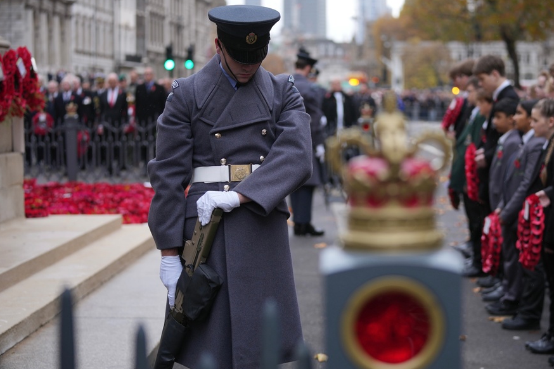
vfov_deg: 16.7
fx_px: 1262
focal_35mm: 82
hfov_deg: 24.7
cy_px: 179
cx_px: 316
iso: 400
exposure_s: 1/800
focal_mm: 70
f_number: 2.8
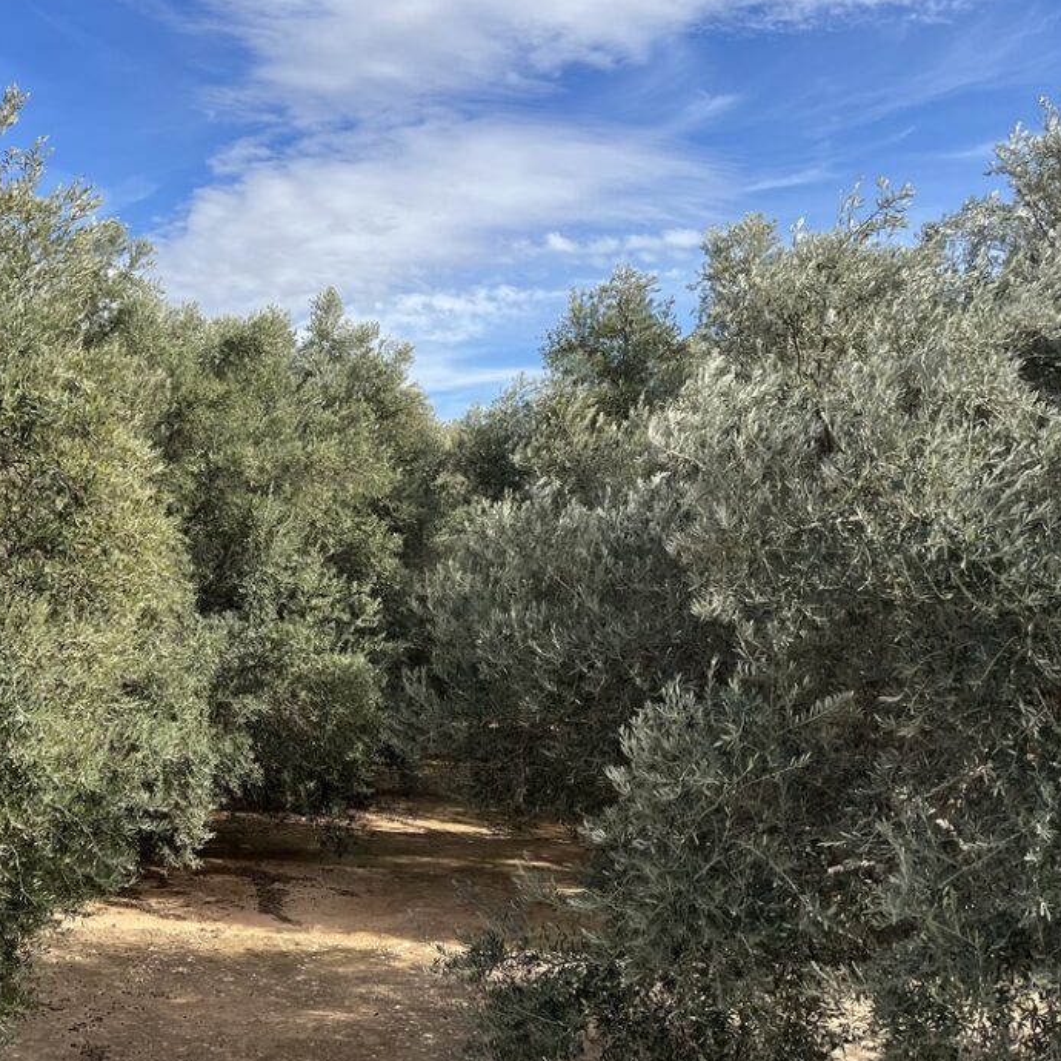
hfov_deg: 42.0
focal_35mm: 39
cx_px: 320
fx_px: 1352
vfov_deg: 42.8
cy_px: 466
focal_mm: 5.1
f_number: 1.6
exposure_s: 1/2688
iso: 50
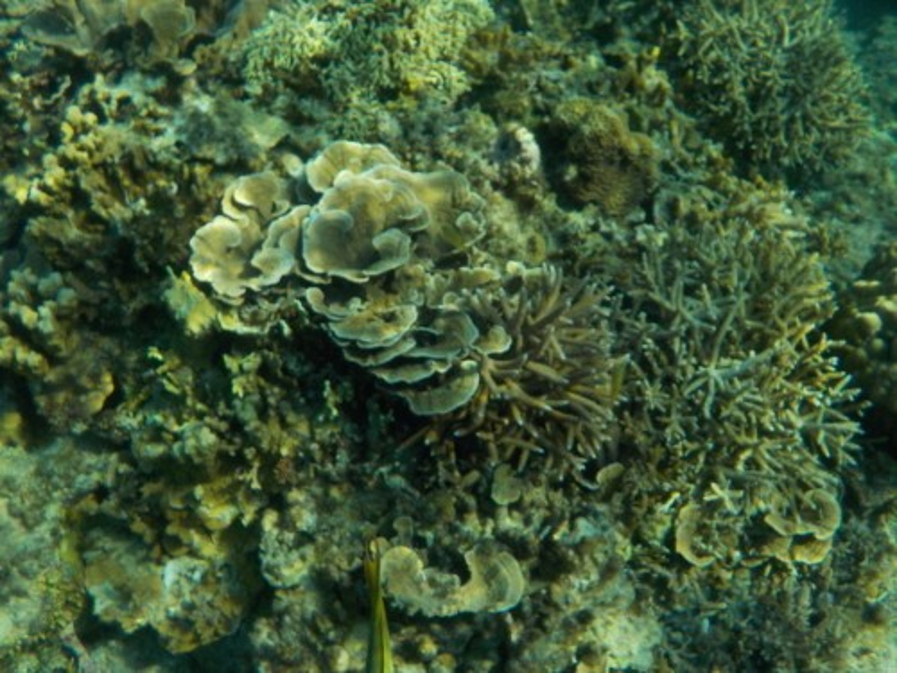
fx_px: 777
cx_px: 448
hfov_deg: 60.0
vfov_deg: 46.8
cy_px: 336
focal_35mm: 30
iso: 125
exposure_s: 1/640
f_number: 3.3
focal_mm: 4.1
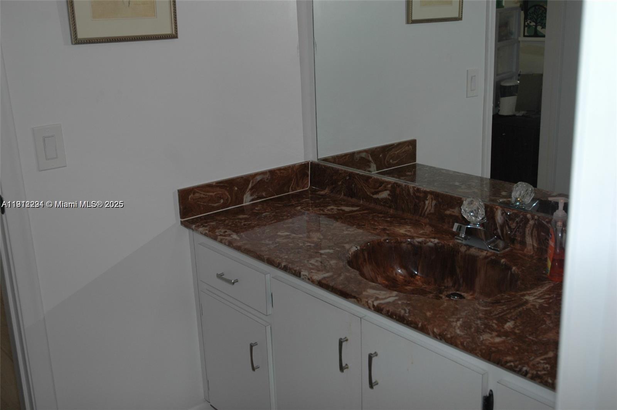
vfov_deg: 32.9
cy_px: 205
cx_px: 308
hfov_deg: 48.0
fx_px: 693
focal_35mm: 40
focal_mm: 27
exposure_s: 1/60
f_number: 4.5
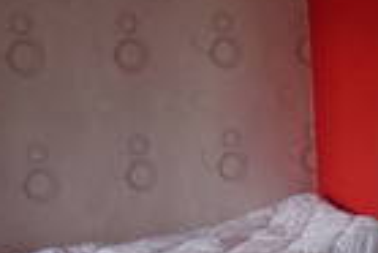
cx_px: 343
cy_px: 261
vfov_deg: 17.1
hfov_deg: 25.2
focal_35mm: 78
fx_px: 820
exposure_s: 1/30
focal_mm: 4.1
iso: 400
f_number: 3.3
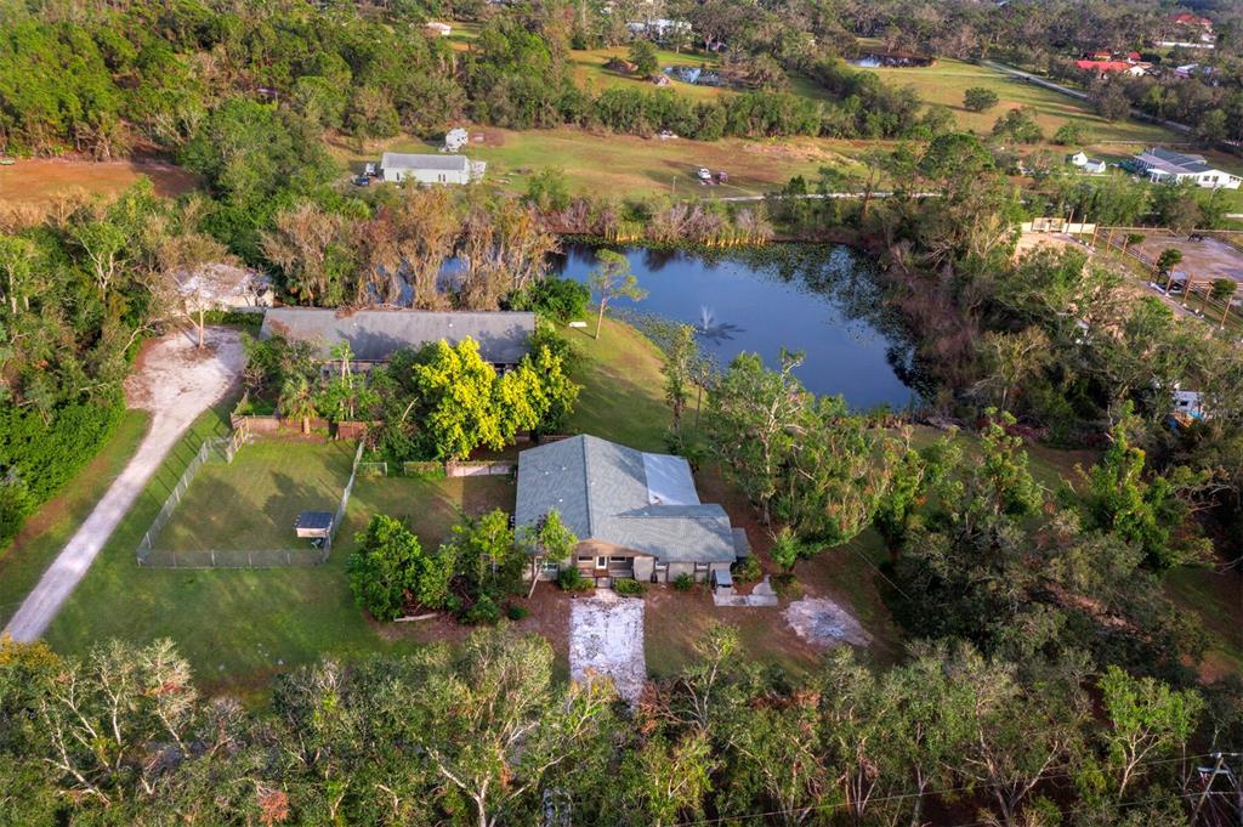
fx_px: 966
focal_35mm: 28
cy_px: 414
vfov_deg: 46.3
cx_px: 622
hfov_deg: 65.5
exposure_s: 1/320
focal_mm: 10.26
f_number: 5
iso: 100
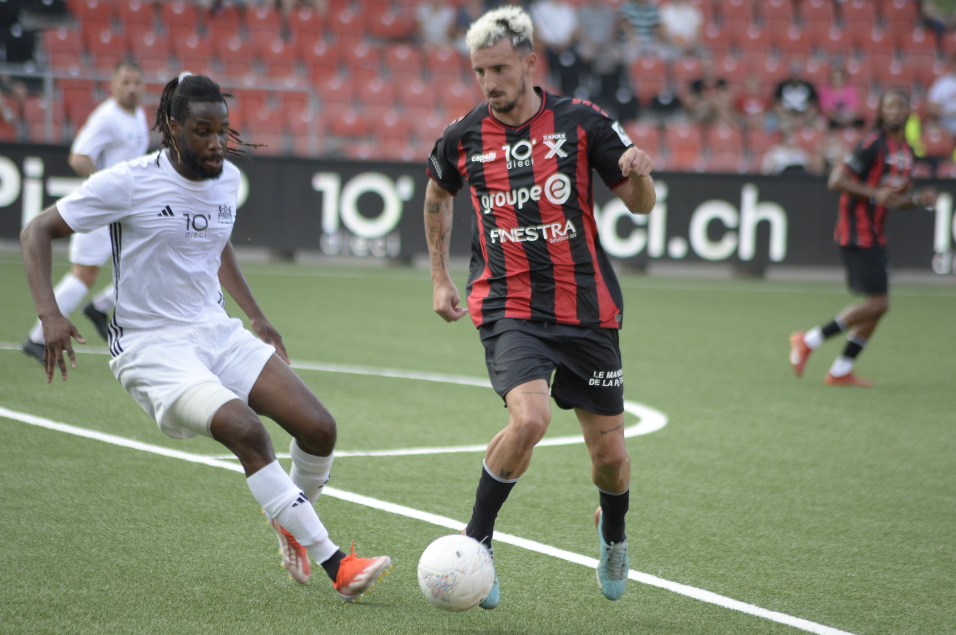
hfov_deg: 6.9
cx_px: 478
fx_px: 7958
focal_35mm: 300
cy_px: 318
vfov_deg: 4.6
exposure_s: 1/640
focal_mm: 300
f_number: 5.6
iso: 1100
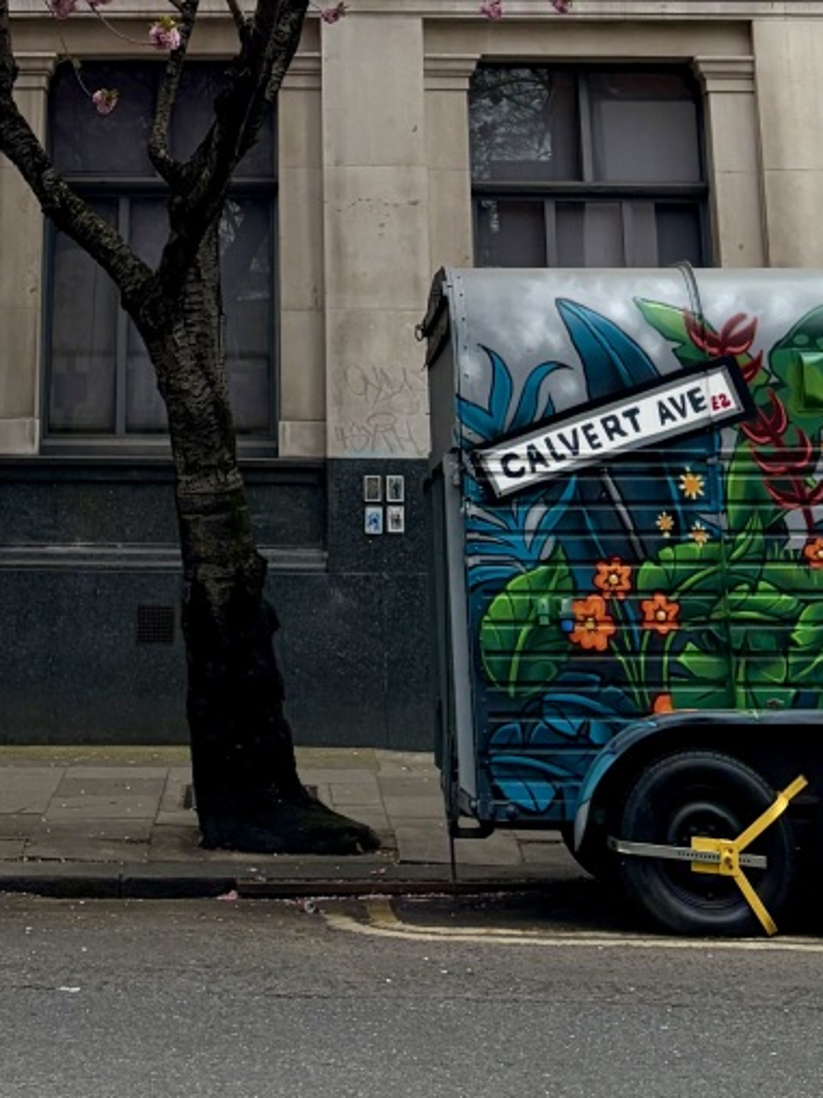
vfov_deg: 24.5
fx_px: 2251
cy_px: -264
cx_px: 159
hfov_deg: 20.5
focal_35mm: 71
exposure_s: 1/3623
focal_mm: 5.96
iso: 64
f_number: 1.6
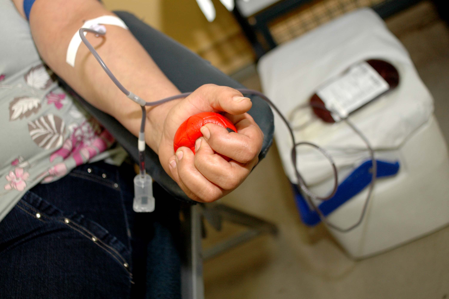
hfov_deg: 46.4
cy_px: 150
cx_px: 224
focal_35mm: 42
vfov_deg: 31.8
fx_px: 523
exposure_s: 1/50
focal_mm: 28
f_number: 2.8
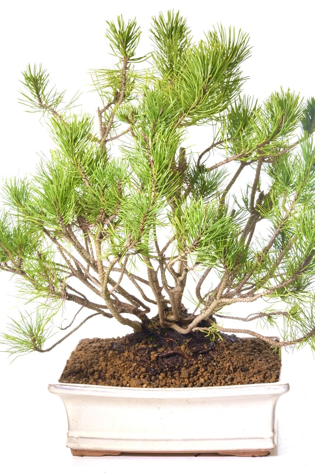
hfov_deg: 16.5
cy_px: 236
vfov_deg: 24.5
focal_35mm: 83
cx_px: 158
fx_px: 1089
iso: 2000
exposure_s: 1/15
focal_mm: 55
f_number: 13
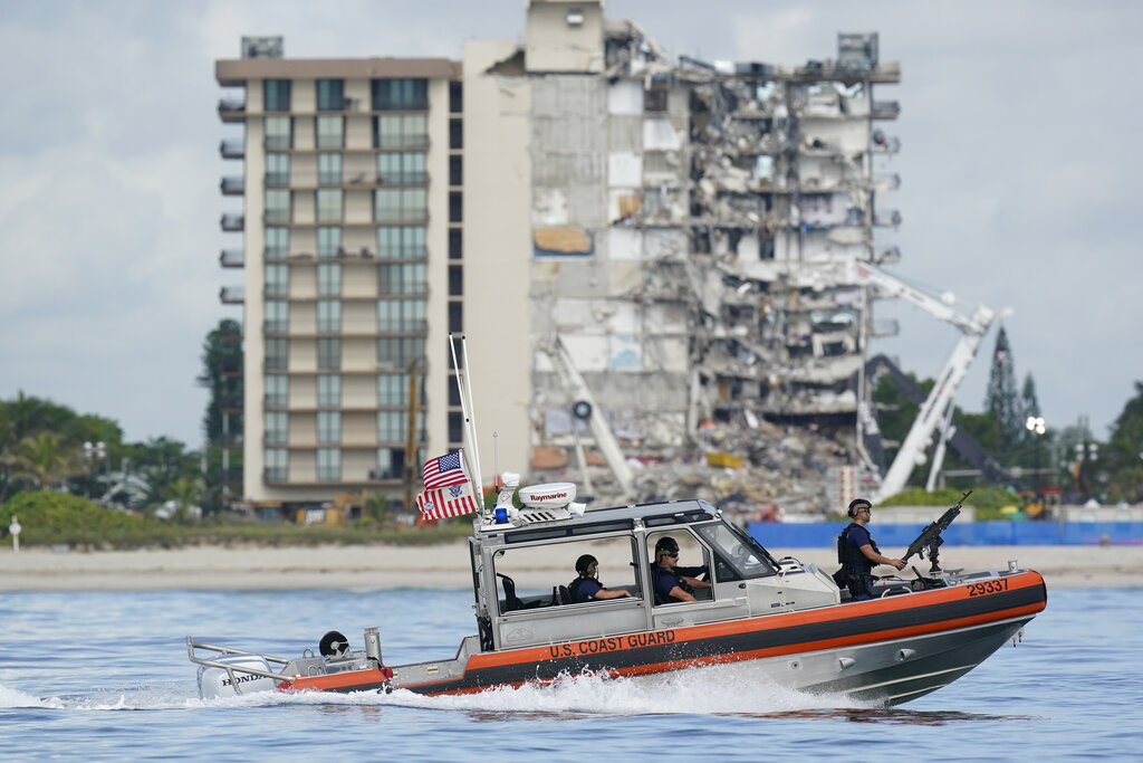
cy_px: 382
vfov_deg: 2.3
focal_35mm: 600
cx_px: 572
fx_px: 19051
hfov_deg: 3.4
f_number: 7.1
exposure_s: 1/5000
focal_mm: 600
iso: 1600
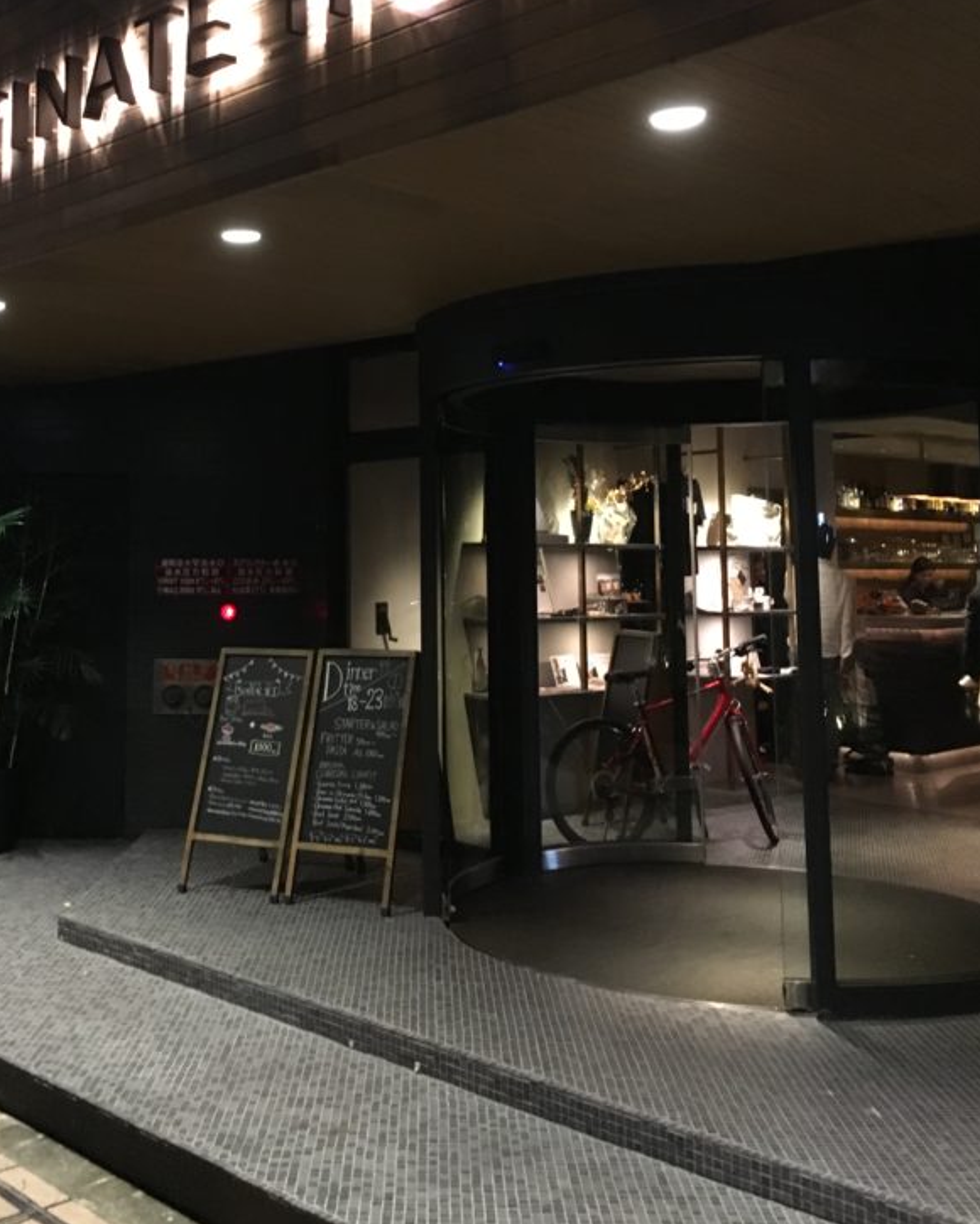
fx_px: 1450
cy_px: 417
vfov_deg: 45.2
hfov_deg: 37.0
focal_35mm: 40
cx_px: 343
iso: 250
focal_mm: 4.15
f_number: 2.2
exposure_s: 1/15
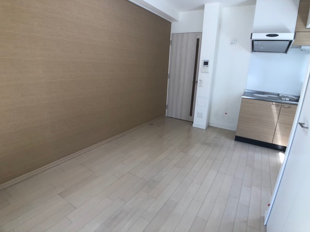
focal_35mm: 28
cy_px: 116
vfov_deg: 49.7
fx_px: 251
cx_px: 155
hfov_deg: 63.4
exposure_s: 1/50
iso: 20
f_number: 1.8
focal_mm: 3.99
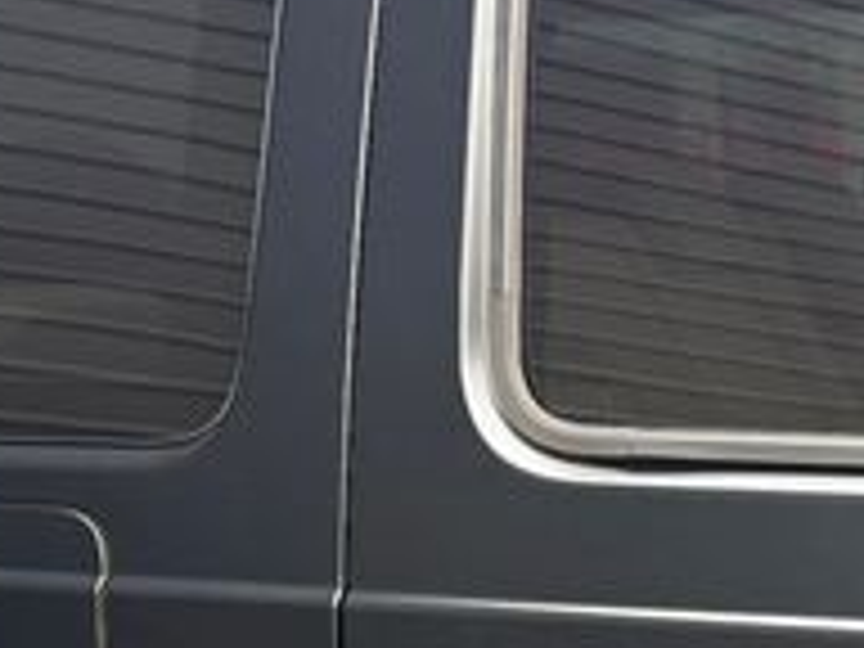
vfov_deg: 18.2
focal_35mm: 80
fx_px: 1997
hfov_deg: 23.4
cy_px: 576
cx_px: 868
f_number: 1.78
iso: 125
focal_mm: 6.76
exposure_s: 1/121
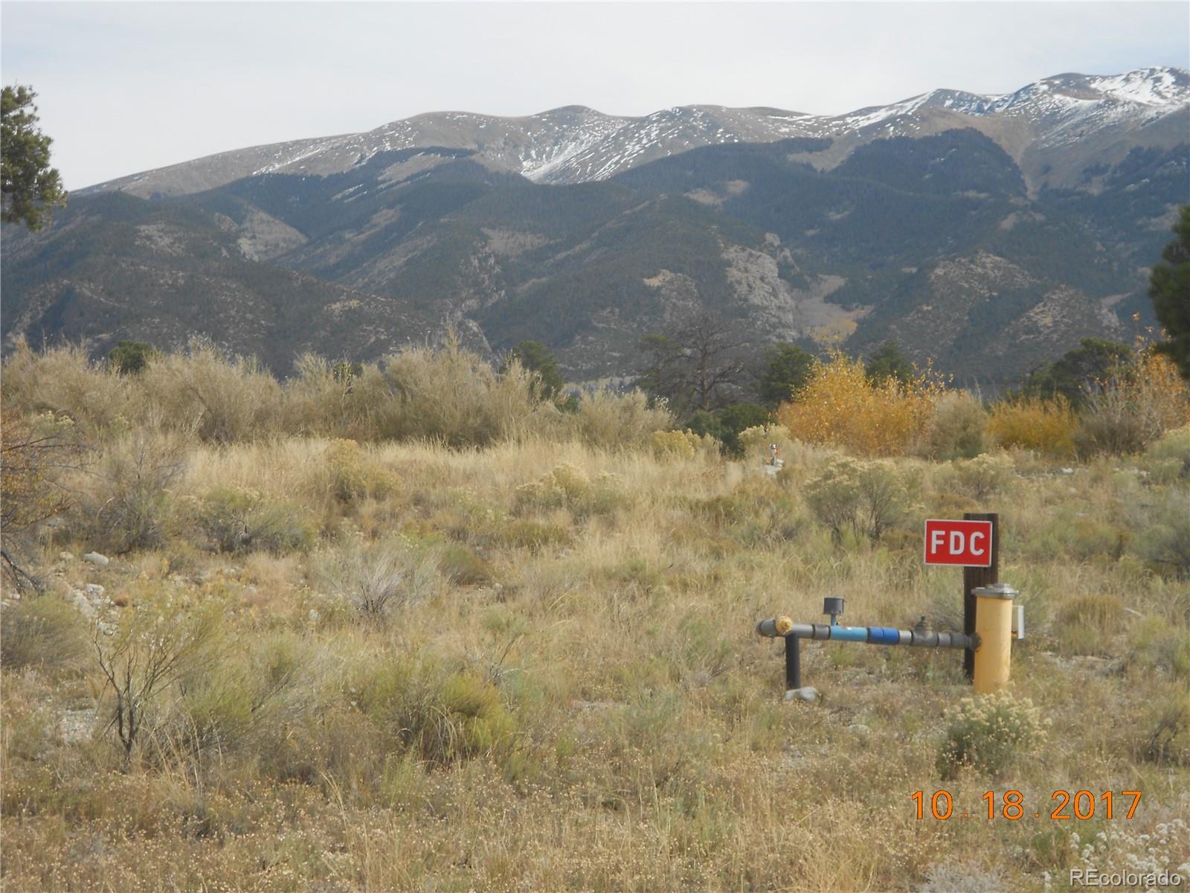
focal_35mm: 76
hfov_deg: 25.7
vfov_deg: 19.4
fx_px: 2613
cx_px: 595
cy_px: 446
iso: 80
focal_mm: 13.5
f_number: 5.8
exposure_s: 1/320
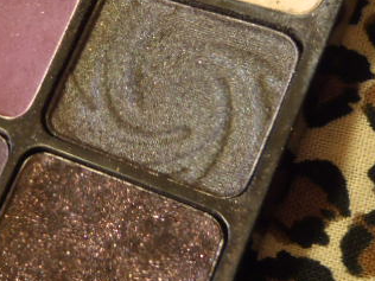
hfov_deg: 26.2
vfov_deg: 20.1
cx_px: 82
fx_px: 791
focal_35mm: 73
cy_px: 88
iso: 200
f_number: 4.1
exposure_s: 1/4
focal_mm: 6.53
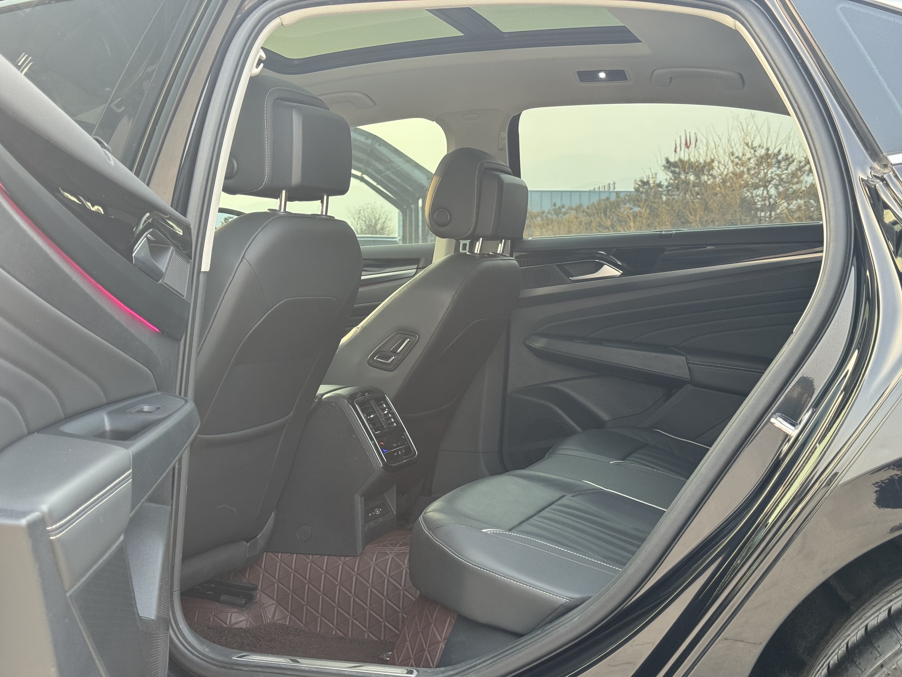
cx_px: 451
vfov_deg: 30.3
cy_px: 338
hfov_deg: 39.7
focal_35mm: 48
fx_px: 1251
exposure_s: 1/121
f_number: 1.78
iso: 80
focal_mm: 6.76
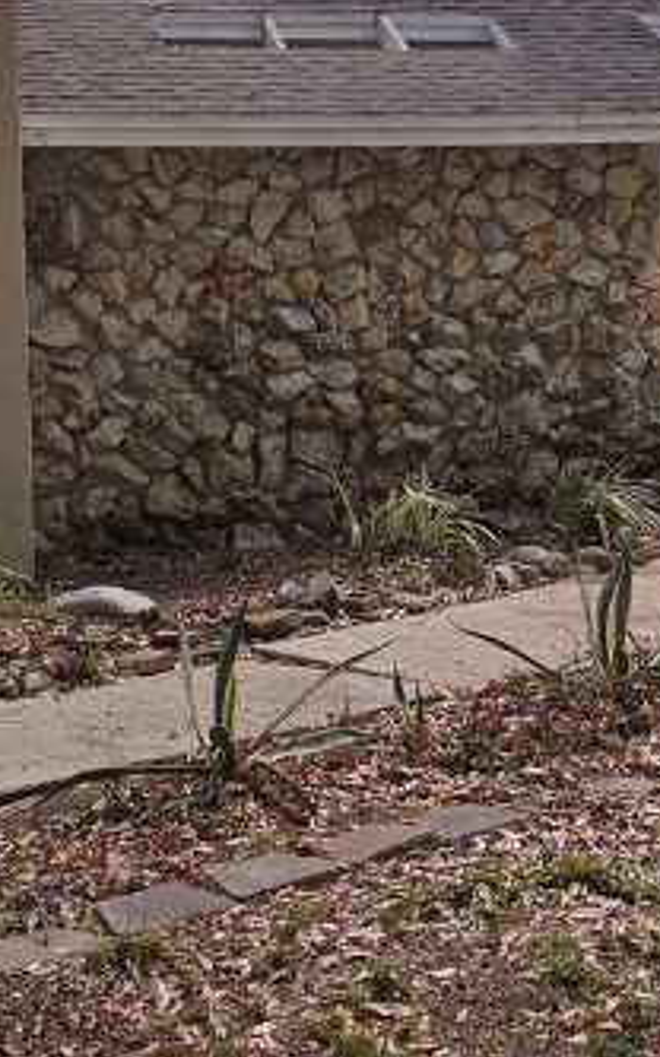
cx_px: 555
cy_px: 375
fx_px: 2159
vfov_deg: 27.4
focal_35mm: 75
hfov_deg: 17.2
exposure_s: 1/1120
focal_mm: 6.3
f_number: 1.7
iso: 12
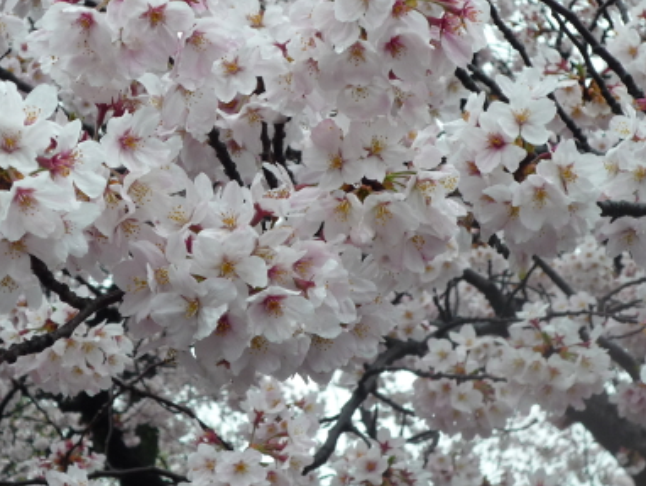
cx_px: 262
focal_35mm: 97
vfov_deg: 15.2
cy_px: 295
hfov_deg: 20.2
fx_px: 1811
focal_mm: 10.4
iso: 100
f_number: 4.7
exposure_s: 1/200
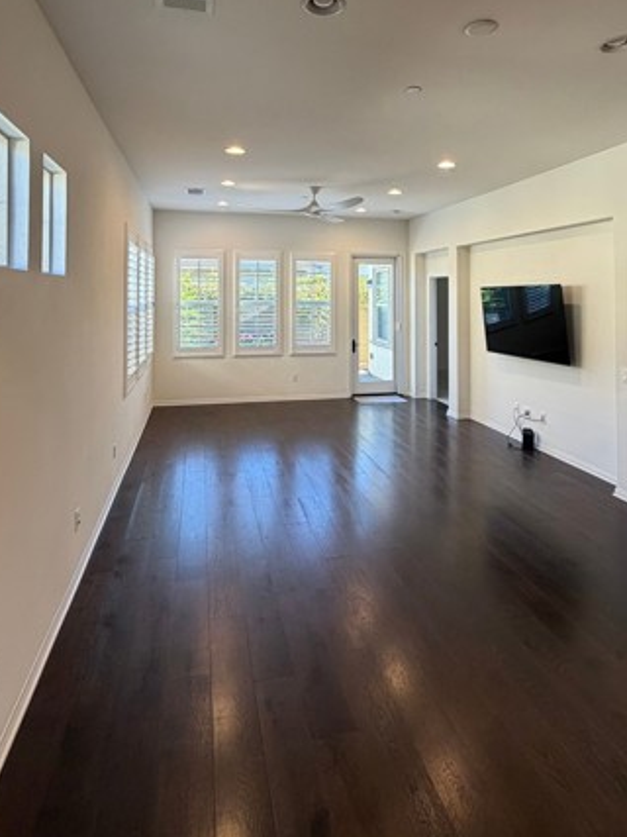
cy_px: 288
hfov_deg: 63.4
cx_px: 315
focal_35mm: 21
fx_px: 507
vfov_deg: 76.8
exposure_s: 1/120
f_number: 2.2
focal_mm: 2.22
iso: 250
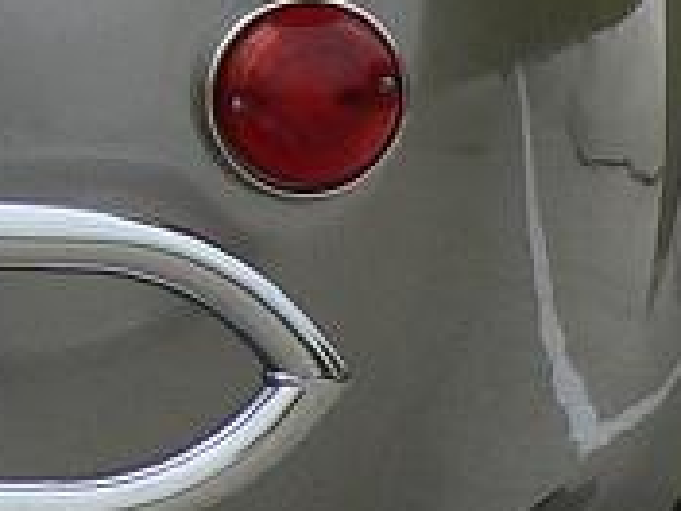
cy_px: -143
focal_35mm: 308
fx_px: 6059
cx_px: -1327
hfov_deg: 6.0
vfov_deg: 4.8
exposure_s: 1/320
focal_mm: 6.4
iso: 80
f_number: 5.6
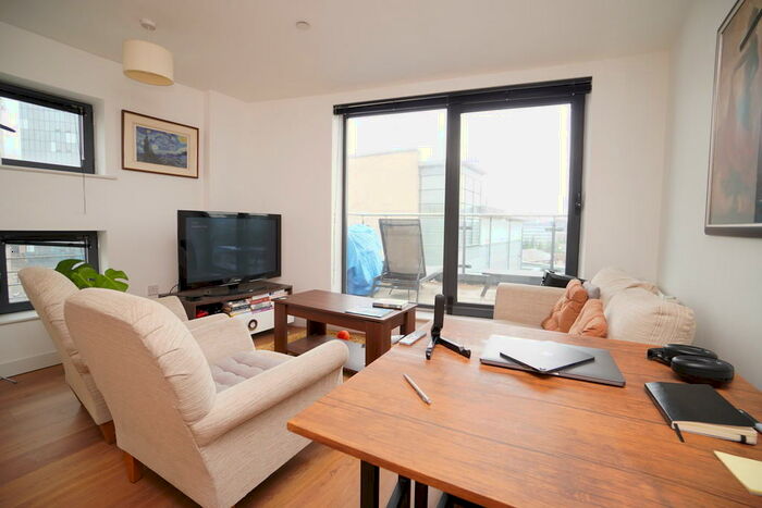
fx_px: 318
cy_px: 254
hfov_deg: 100.4
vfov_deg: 77.4
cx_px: 381
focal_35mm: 15
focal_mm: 10
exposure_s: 1/60
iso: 100
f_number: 4
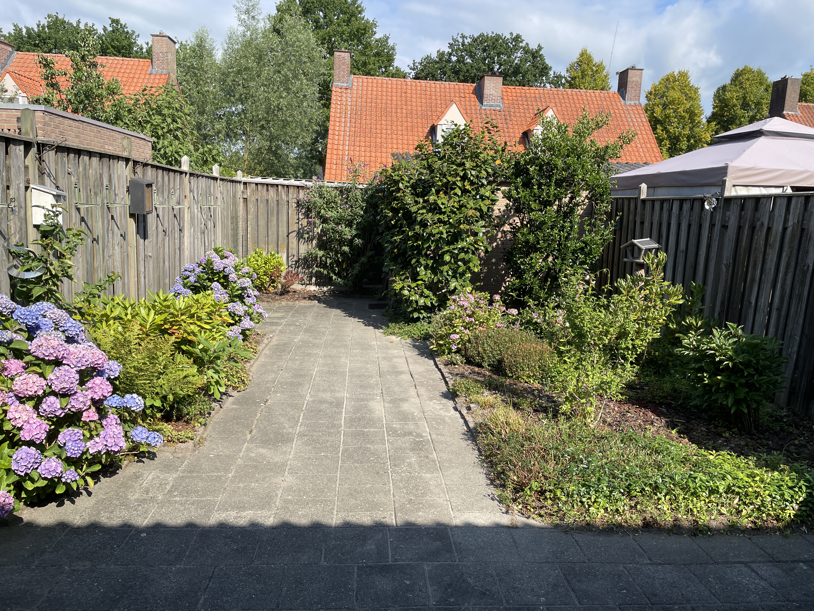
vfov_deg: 53.1
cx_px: 407
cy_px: 306
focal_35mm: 26
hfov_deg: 67.3
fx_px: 611
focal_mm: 4.2
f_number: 1.6
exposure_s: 1/1984
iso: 32
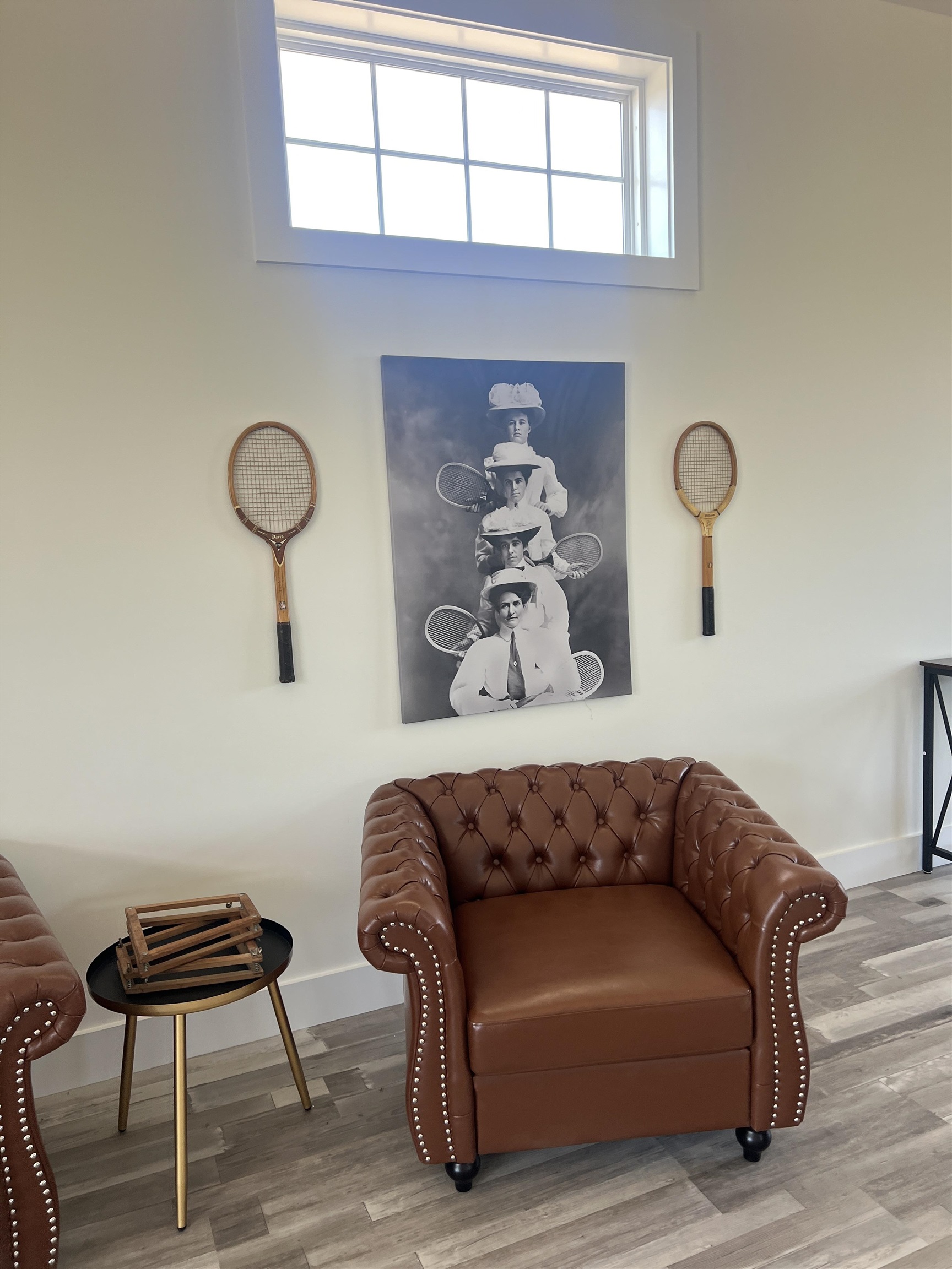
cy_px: 634
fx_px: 953
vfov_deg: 67.3
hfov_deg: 53.1
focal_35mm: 26
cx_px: 476
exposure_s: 1/121
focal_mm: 5.7
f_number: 1.5
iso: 64
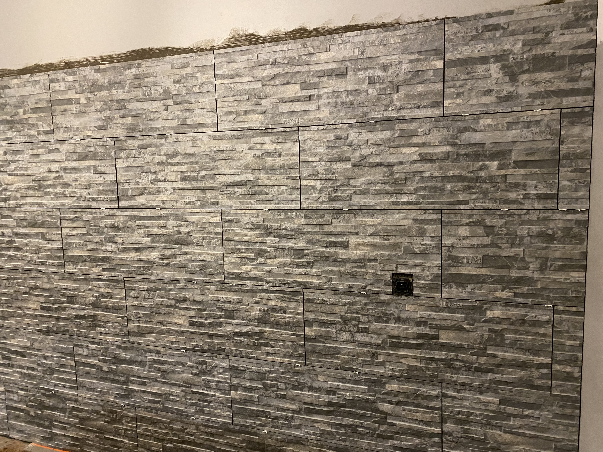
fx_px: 453
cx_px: 302
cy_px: 226
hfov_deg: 67.3
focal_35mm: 26
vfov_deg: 53.1
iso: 500
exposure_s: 1/25
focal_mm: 4.25
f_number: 1.8
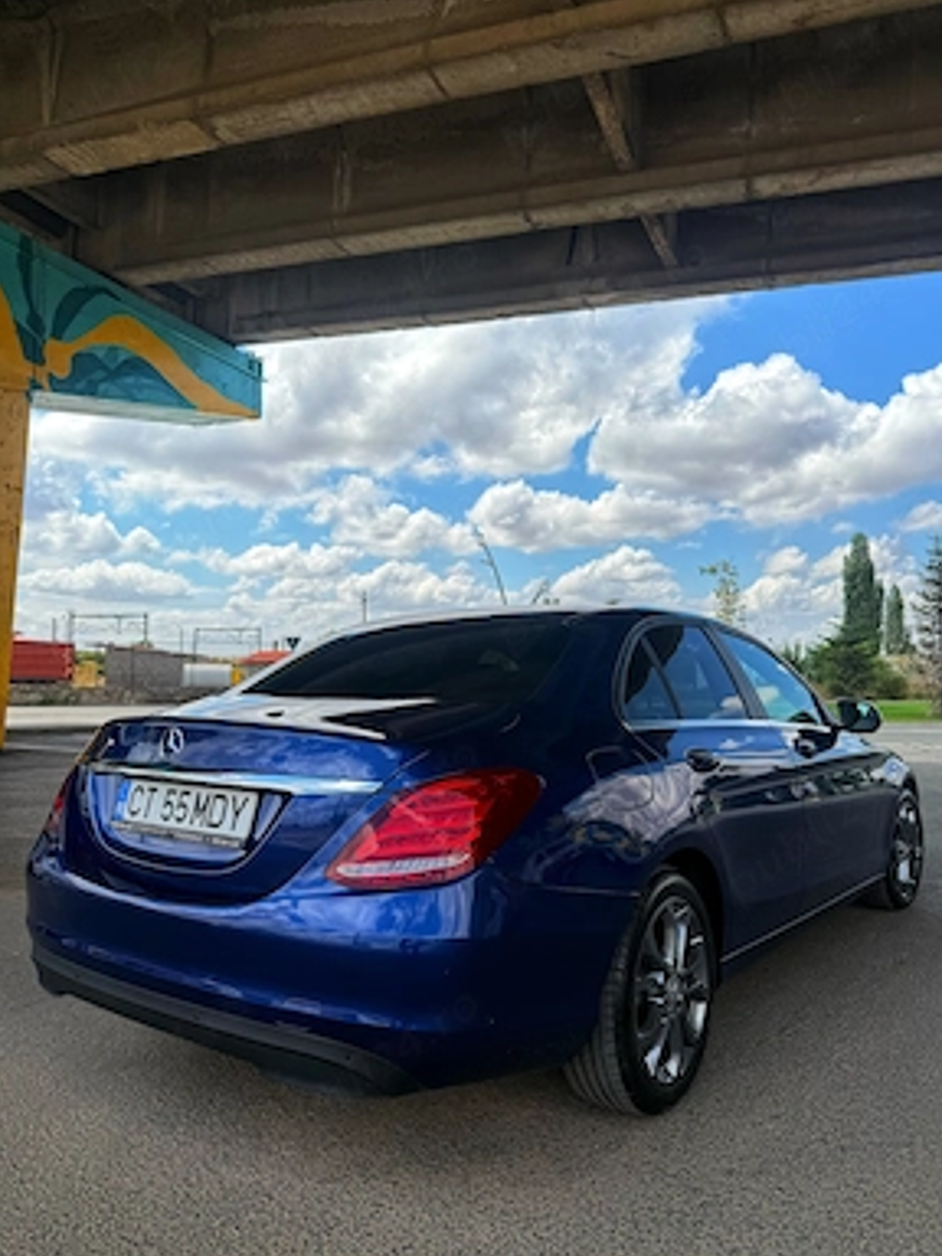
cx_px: 487
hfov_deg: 54.9
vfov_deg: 69.4
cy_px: 625
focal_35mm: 25
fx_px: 907
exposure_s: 1/4405
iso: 80
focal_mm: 6.76
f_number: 1.78
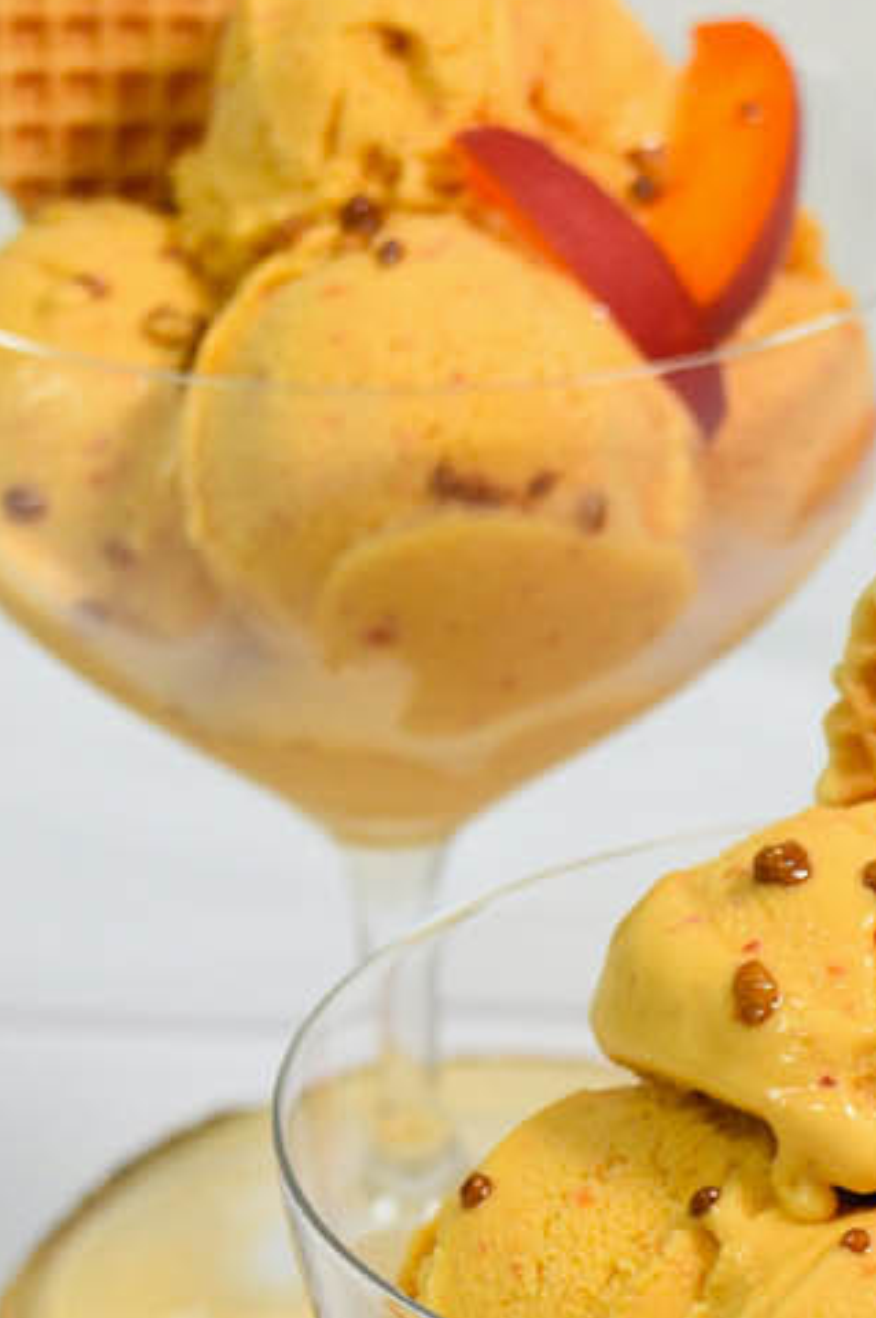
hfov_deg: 7.8
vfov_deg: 11.7
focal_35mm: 175
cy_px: 1109
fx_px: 6401
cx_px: 855
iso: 500
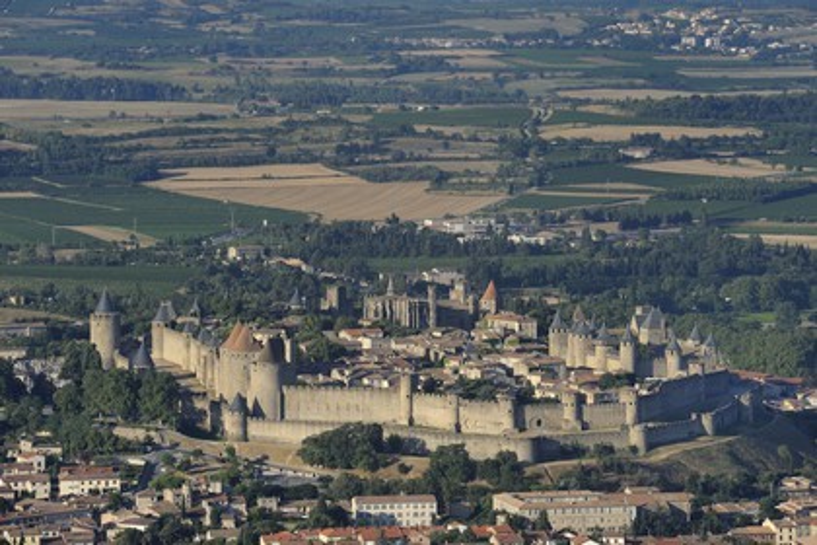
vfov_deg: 6.9
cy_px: 272
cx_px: 408
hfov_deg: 10.3
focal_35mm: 200
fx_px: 4539
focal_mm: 200
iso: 400
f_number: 9
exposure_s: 1/800
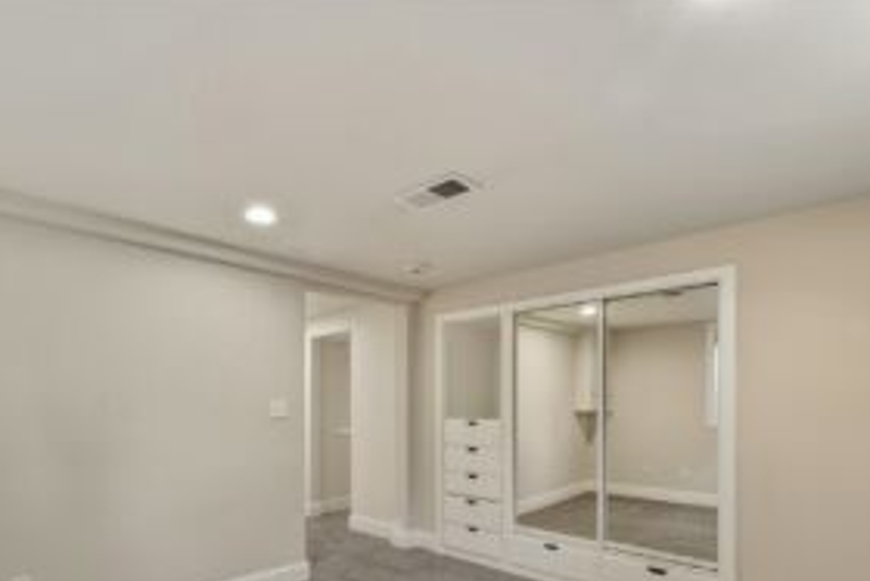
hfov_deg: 83.7
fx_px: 484
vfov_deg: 59.8
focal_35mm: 20
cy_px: 409
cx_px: 395
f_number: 9
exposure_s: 1/40
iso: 400
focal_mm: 14
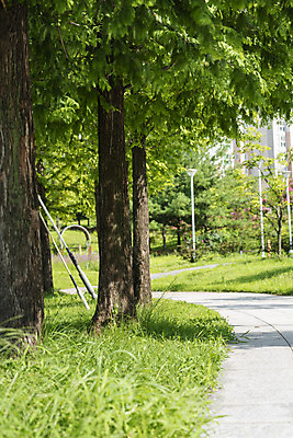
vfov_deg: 23.9
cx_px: 146
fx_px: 1037
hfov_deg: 16.1
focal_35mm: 85
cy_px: 219
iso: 100
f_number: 5.6
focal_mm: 85
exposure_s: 1/125
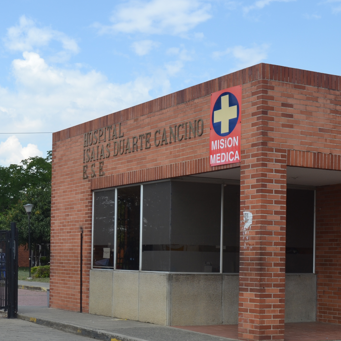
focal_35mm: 66
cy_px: 253
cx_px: 45
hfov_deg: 25.4
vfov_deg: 25.8
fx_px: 736
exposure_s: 1/200
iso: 100
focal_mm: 22
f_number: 7.1
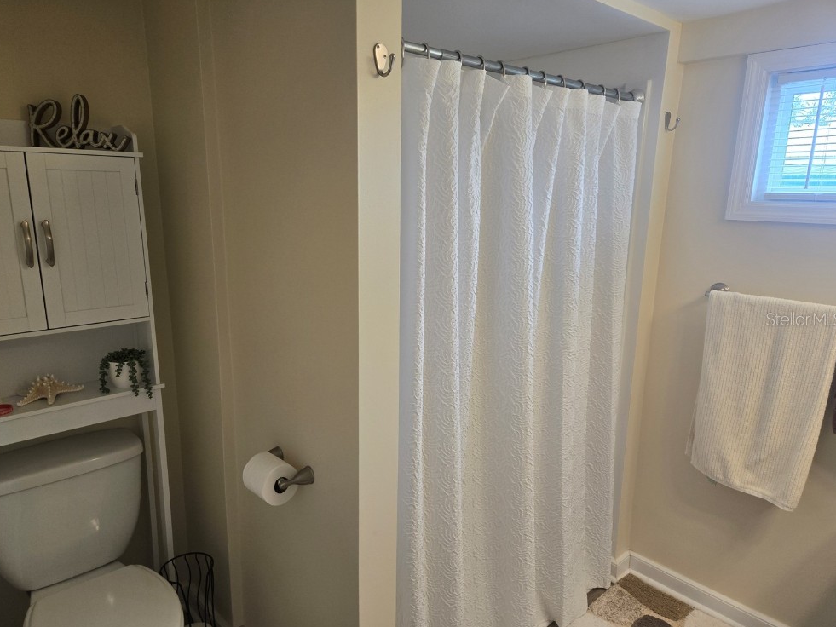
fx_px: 580
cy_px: 319
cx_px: 410
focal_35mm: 24
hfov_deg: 71.6
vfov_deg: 56.8
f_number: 1.8
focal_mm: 5.4
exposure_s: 1/120
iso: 80
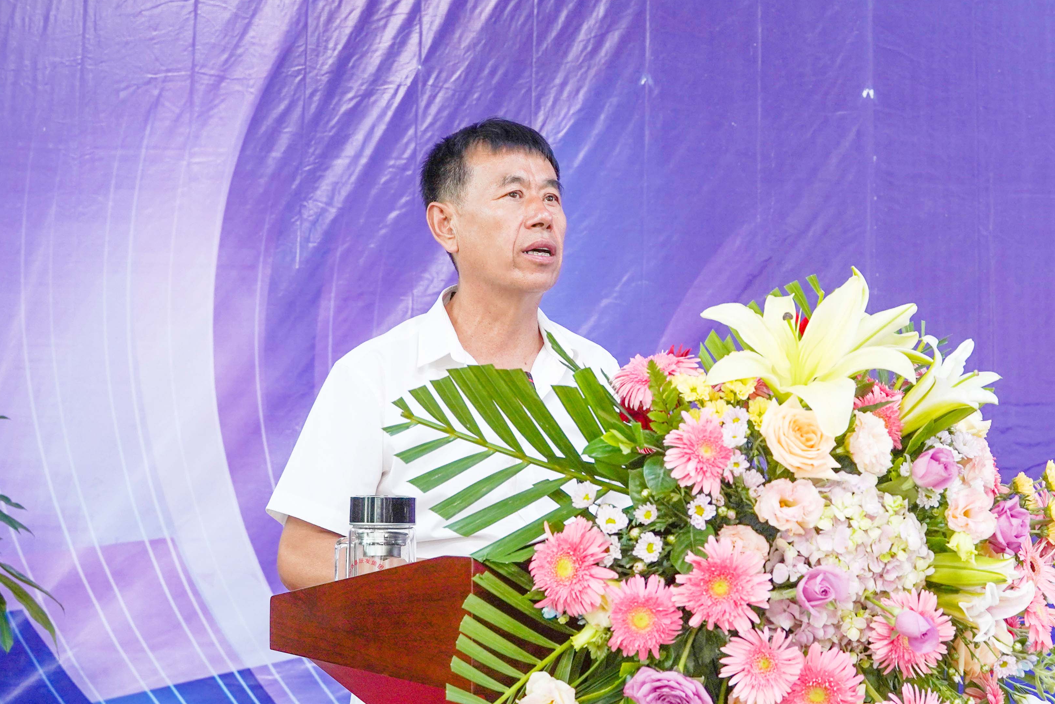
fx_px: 1495
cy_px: 371
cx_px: 612
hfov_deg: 38.8
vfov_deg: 26.5
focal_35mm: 51
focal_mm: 28
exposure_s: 1/80
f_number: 5
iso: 400
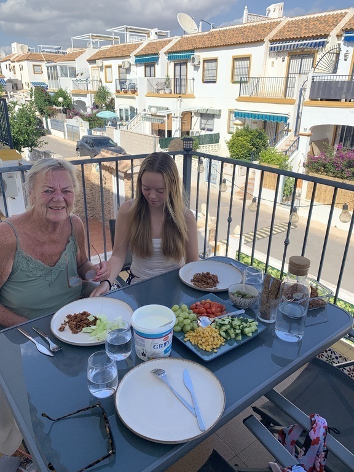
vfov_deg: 67.3
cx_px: 177
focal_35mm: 26
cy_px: 236
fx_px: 355
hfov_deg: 53.1
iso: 25
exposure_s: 1/1779
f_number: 1.8
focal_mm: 4.25
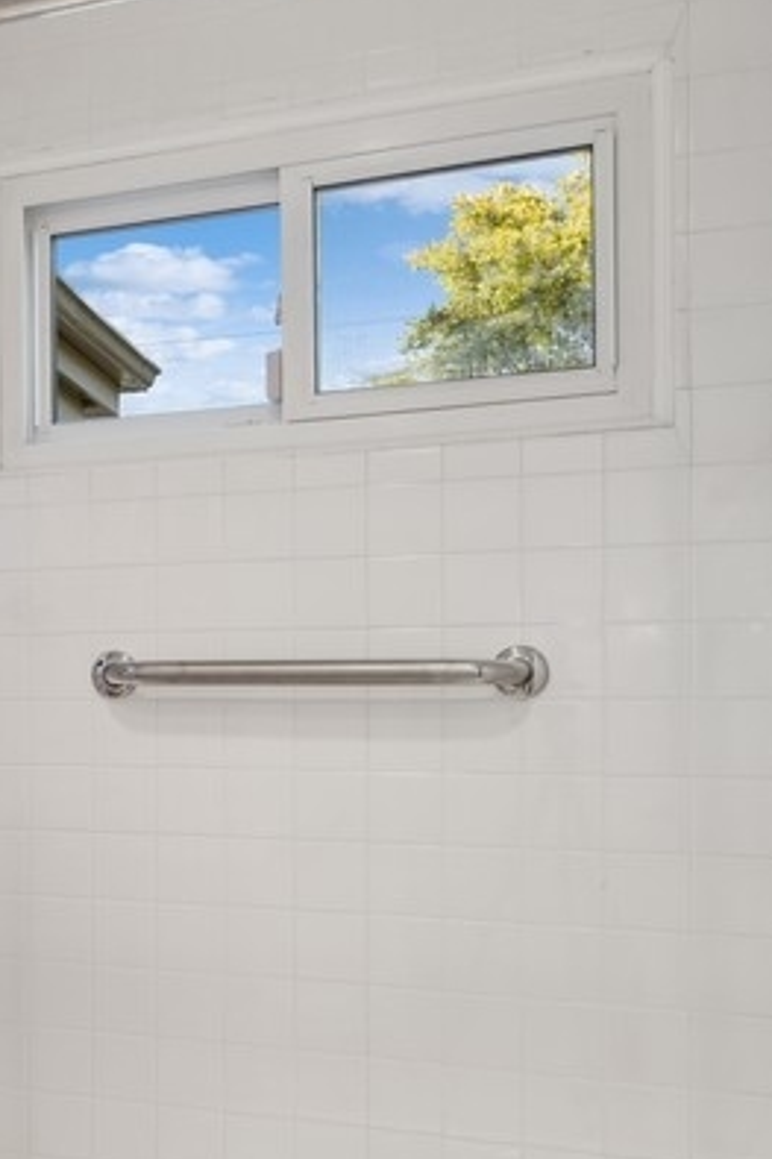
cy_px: 695
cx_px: -47
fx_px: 1357
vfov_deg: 46.0
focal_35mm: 42
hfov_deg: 29.1
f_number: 8
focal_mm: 18.5
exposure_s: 1/6
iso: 200
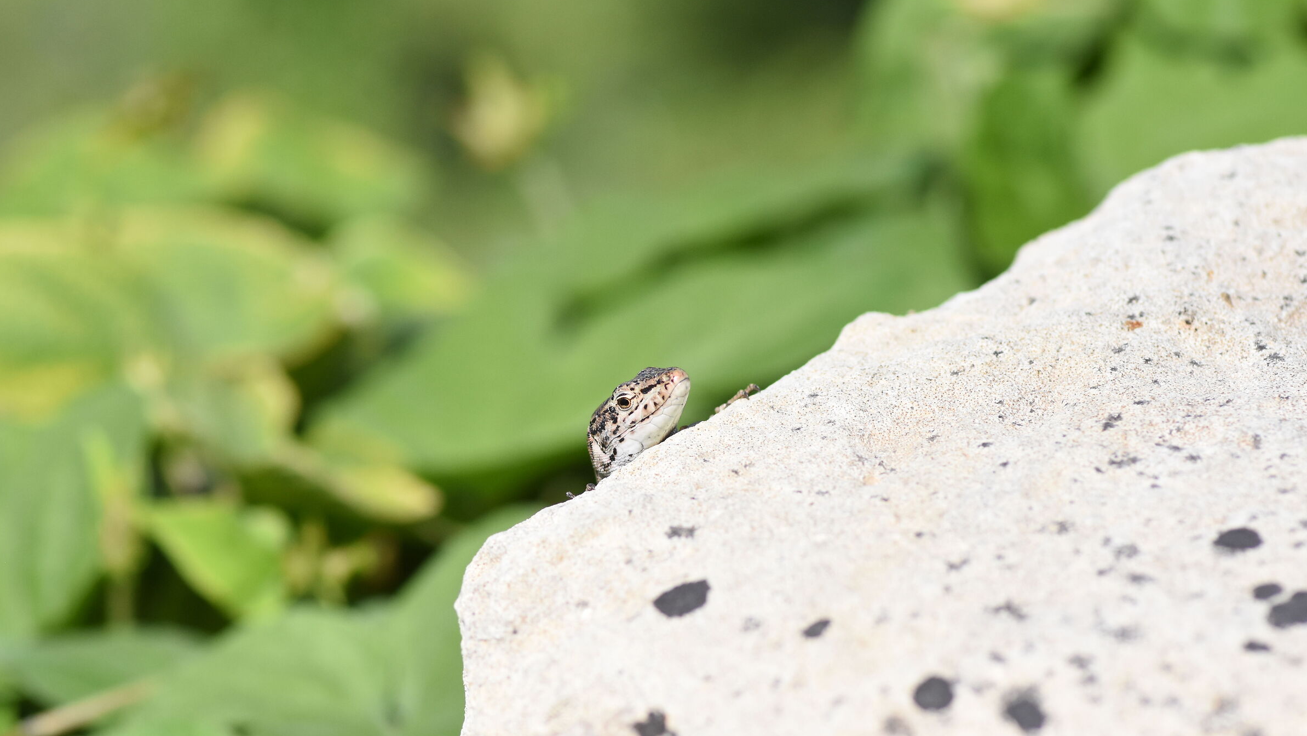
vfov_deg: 7.7
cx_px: 653
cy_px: 431
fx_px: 5476
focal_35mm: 158
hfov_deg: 13.6
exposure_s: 1/8000
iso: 1000
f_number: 5.6
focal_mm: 100
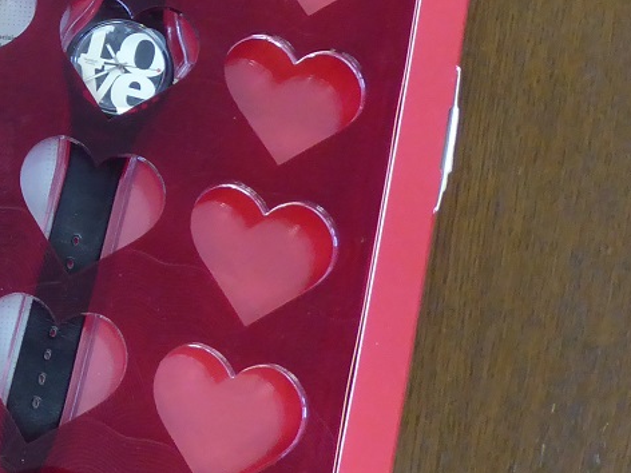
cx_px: -163
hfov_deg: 24.1
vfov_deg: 20.1
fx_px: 1312
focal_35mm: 72
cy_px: 59
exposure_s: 1/20
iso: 400
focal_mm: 4.3
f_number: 3.3
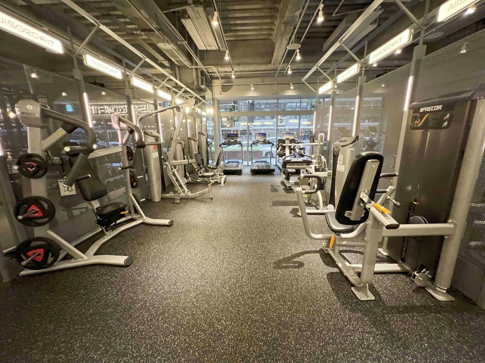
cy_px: 182
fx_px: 182
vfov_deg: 89.9
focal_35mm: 13
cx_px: 242
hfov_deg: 106.2
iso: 800
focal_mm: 1.57
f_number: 1.8
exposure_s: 1/40
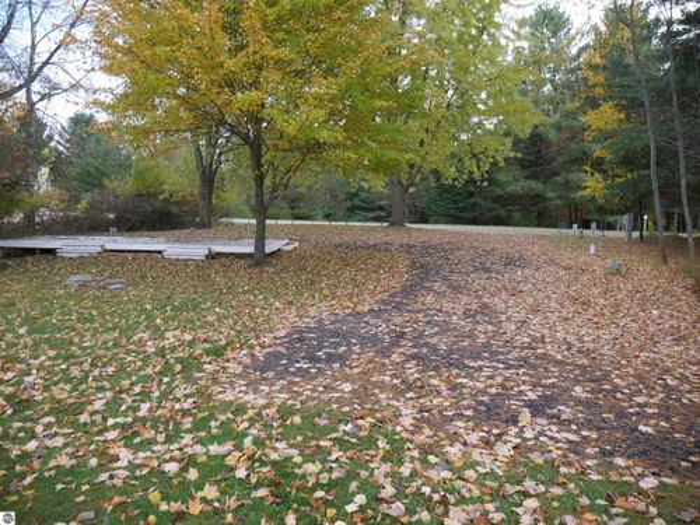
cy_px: 262
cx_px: 350
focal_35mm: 28
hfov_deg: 63.4
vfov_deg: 49.7
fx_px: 566
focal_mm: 14
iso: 200
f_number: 4
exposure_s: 1/160
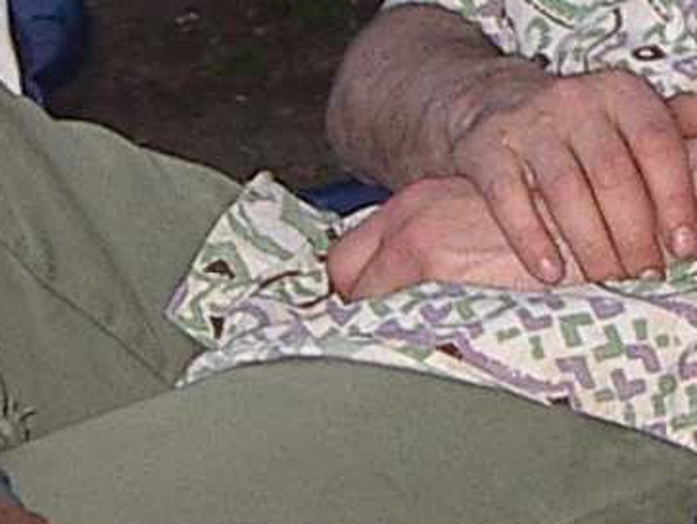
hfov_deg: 6.7
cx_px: 574
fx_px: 5905
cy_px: -261
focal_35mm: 293
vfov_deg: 5.0
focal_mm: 7.8
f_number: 3
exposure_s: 1/60
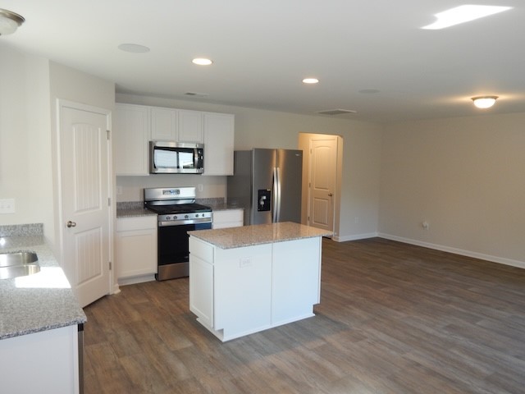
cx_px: 262
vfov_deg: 54.9
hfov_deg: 69.4
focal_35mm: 25
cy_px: 197
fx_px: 379
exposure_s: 1/30
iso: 180
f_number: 3.1
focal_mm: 4.5
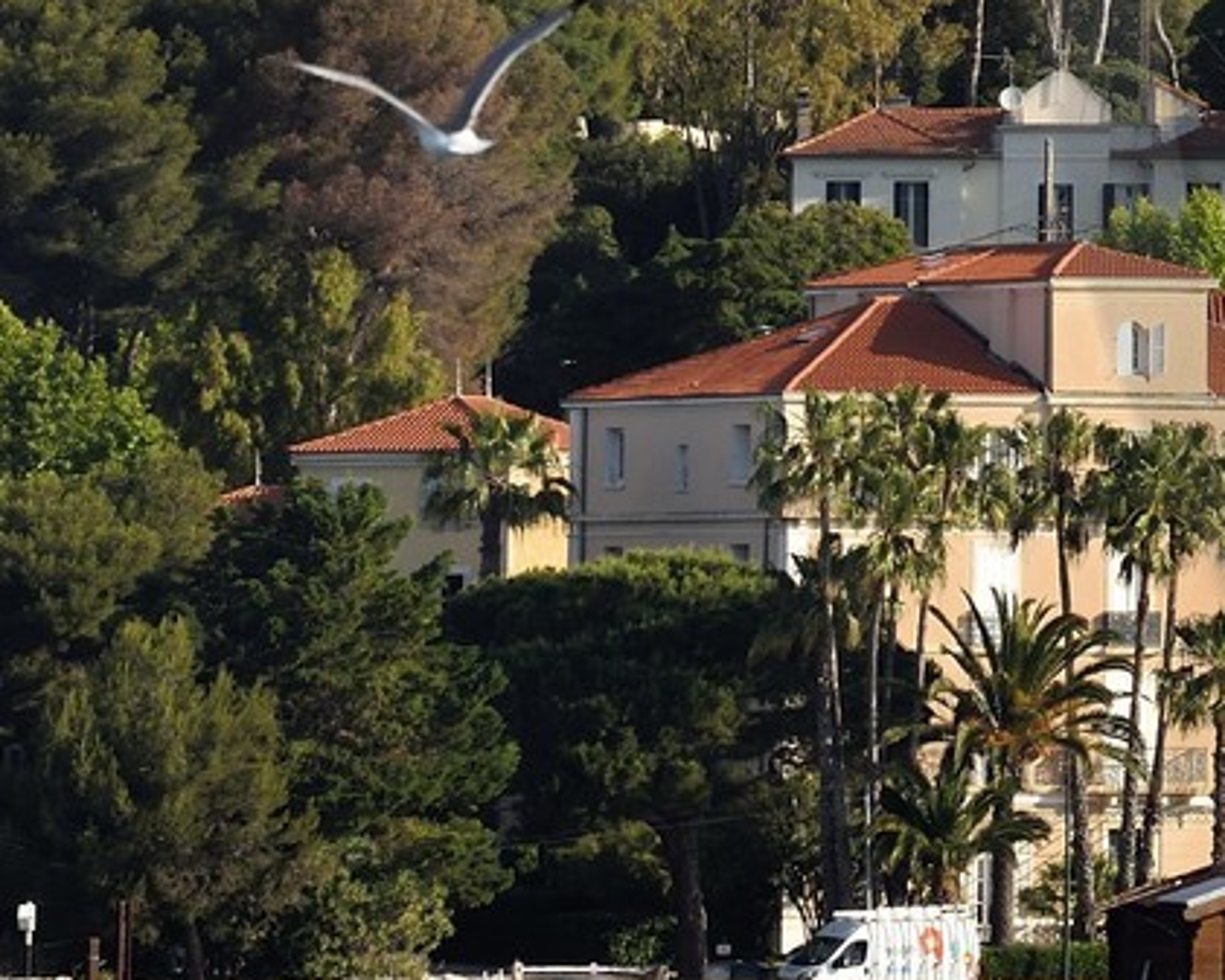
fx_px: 25892
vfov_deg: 2.2
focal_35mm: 714
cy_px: -48
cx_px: 2235
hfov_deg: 2.7
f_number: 10
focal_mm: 200
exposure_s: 1/400
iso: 200
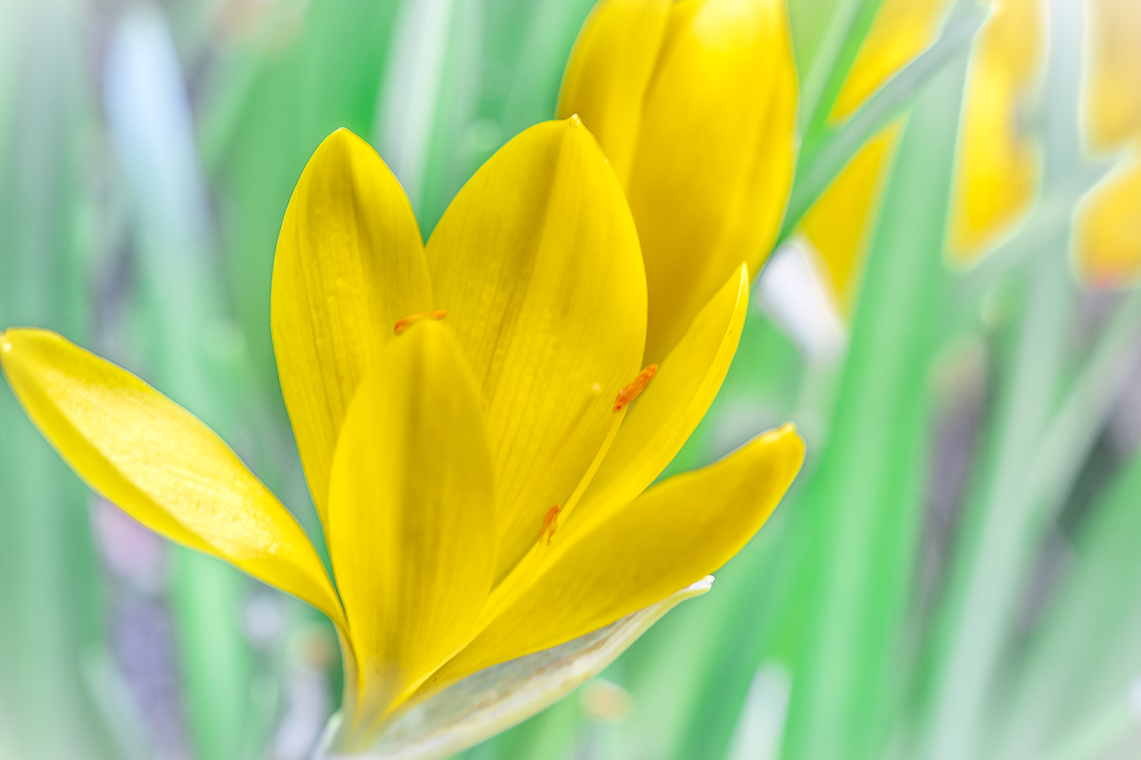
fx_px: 3548
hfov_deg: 18.3
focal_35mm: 112
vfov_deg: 12.2
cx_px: 570
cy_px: 380
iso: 160
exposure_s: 1/5
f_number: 5
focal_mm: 75
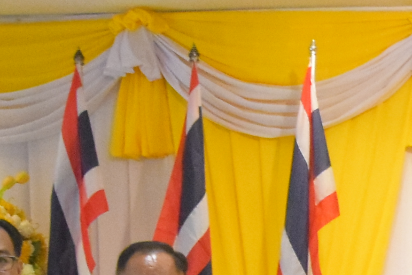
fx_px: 1849
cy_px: 501
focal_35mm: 162
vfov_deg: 8.2
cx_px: 481
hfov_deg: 12.4
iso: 5000
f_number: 5.6
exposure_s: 1/125
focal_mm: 21
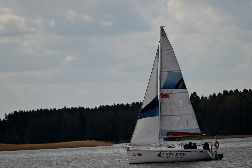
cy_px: 82
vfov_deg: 4.0
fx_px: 2430
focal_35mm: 347
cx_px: 149
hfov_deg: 5.9
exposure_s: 1/1000
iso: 100
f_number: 5.6
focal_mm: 270
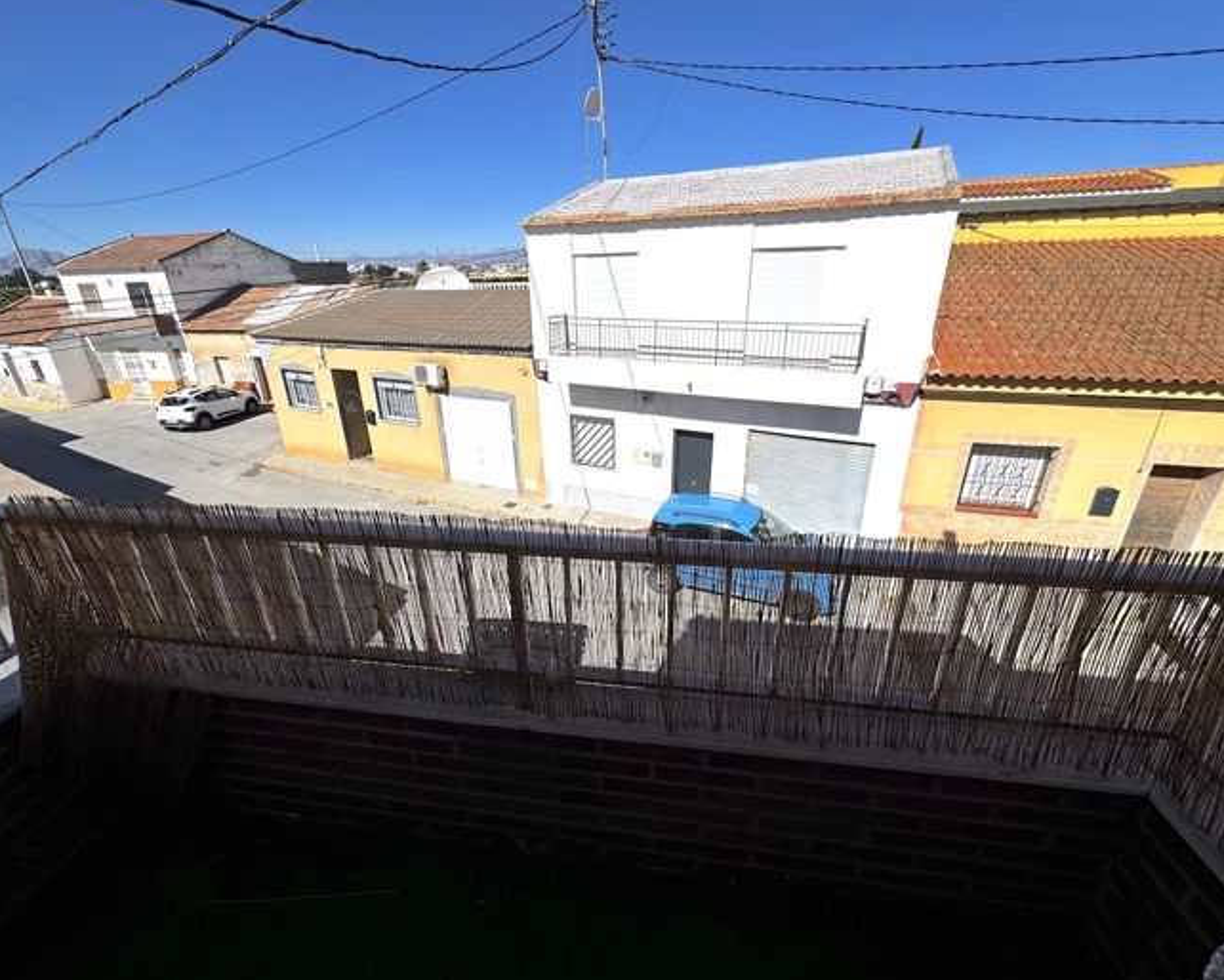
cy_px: 488
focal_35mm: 15
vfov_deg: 84.1
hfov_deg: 96.7
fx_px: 544
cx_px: 592
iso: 40
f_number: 2.2
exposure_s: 1/4630
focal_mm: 2.22
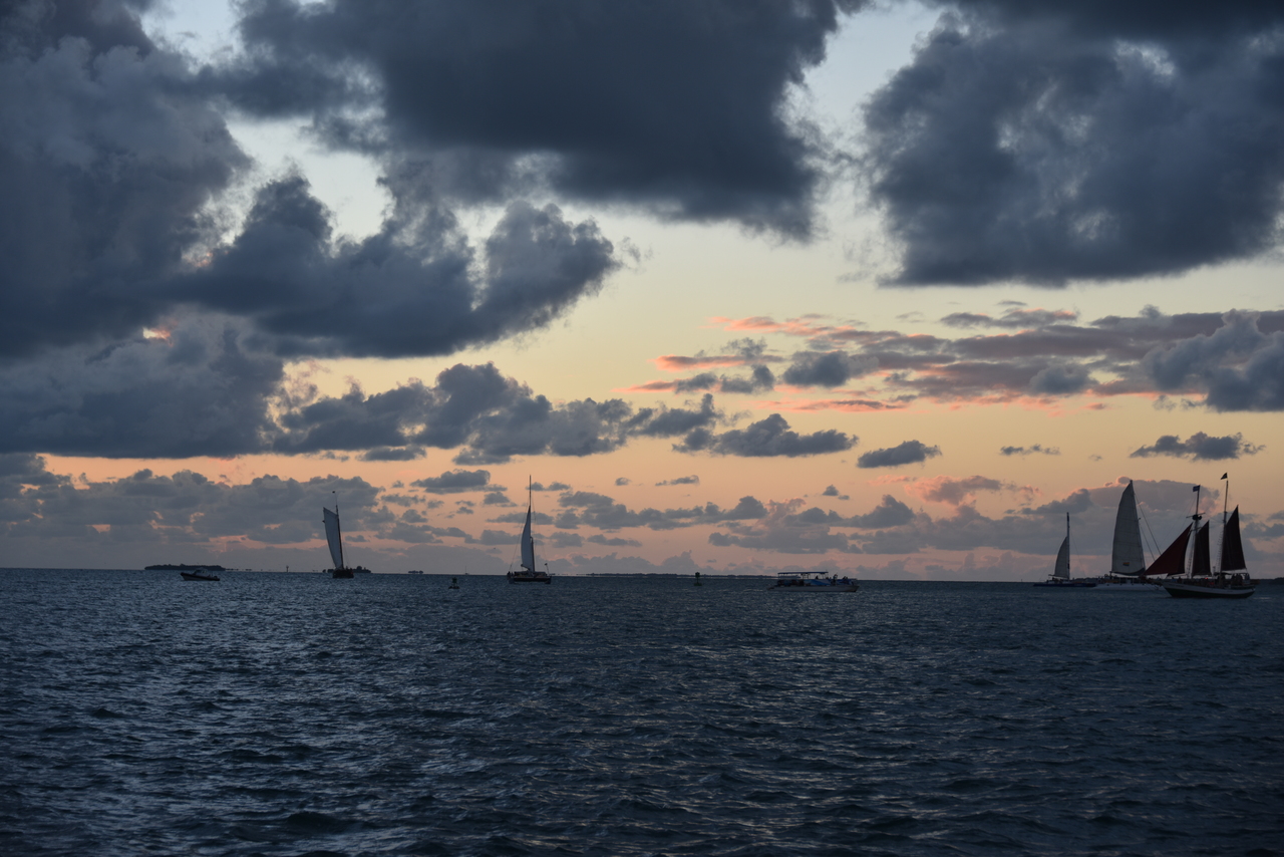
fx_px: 3211
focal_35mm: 90
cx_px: 642
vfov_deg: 15.2
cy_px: 428
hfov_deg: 22.6
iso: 140
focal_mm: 90
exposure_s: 1/200
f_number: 5.3
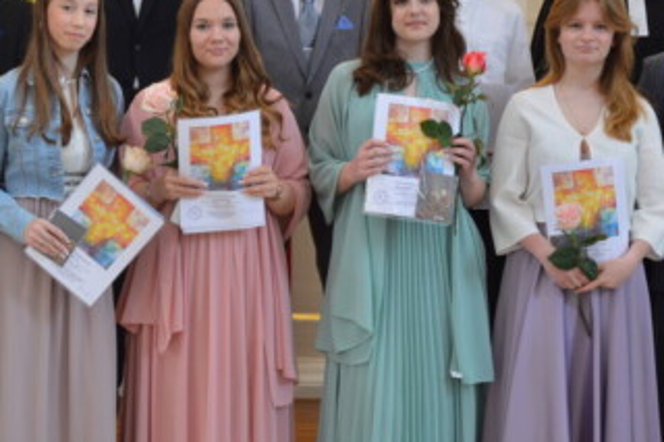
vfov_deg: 15.2
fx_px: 1659
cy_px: 208
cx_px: 199
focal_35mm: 90
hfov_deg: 22.5
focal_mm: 24
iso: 400
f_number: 3.8
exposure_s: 1/30
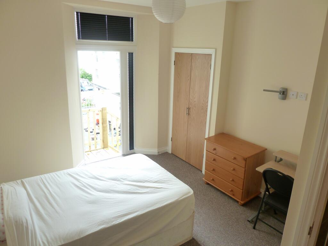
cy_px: 123
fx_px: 237
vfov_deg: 54.9
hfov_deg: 69.4
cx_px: 164
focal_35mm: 25
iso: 125
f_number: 3.3
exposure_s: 1/40
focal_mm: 4.1
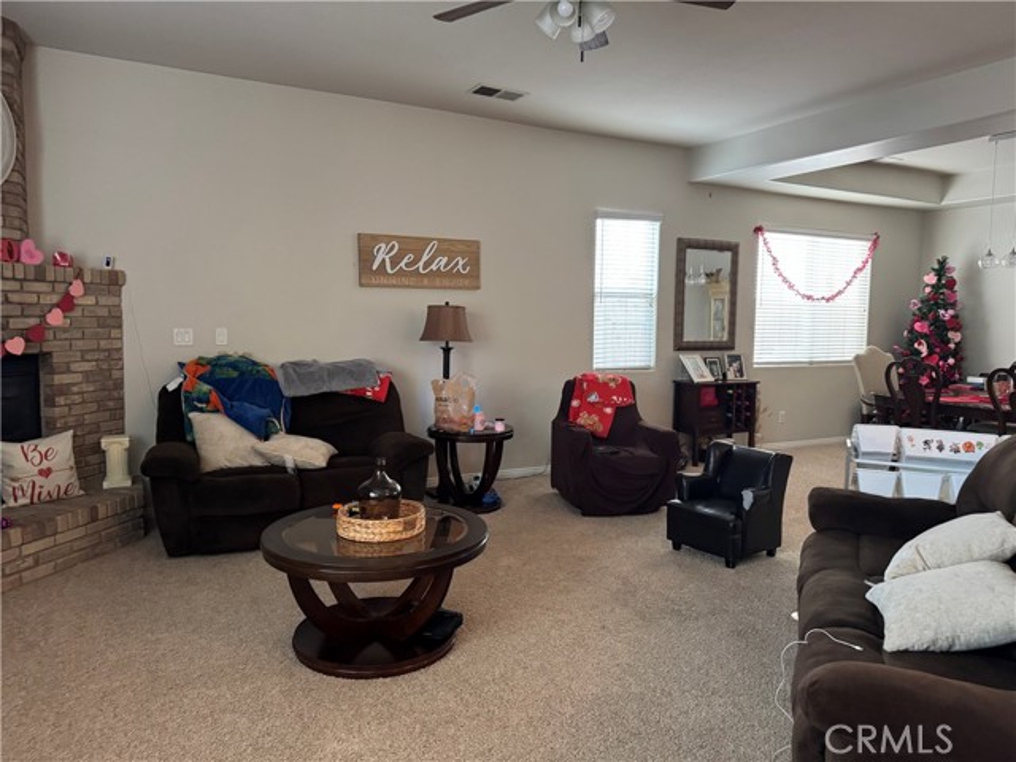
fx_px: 704
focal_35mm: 24
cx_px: 508
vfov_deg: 56.8
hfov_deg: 71.6
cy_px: 381
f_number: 1.78
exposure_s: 1/60
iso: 640
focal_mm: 6.76
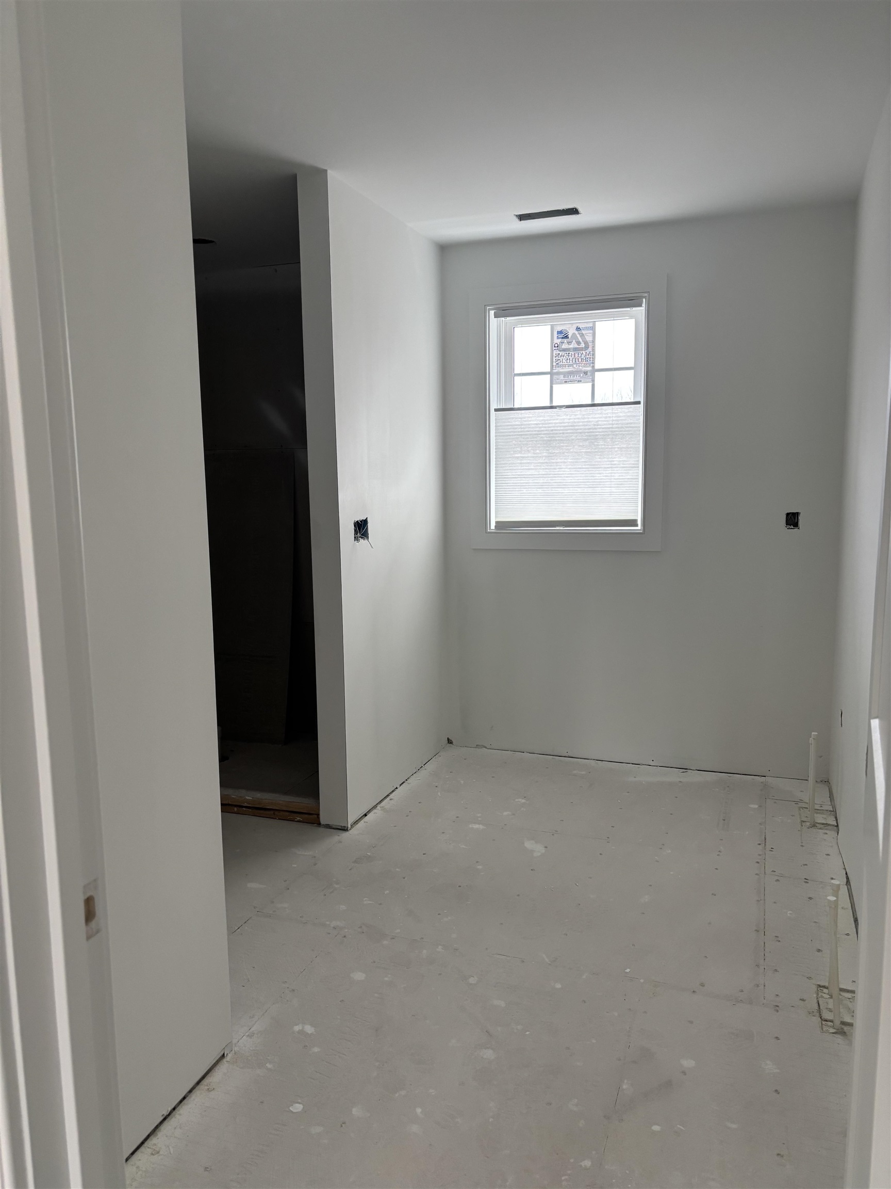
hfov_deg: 53.1
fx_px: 892
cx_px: 446
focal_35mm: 26
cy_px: 594
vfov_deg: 67.3
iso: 160
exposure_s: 1/60
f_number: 1.6
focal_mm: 5.96
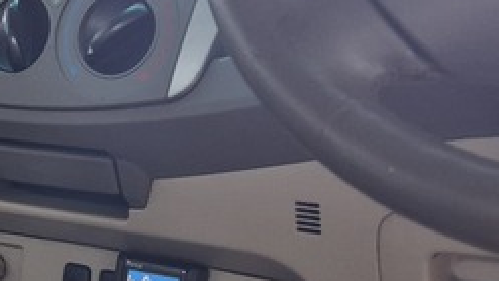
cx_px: -164
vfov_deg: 11.6
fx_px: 1376
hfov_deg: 18.9
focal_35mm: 104
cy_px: 194
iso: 200
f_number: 1.8
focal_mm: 5.4
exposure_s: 1/100
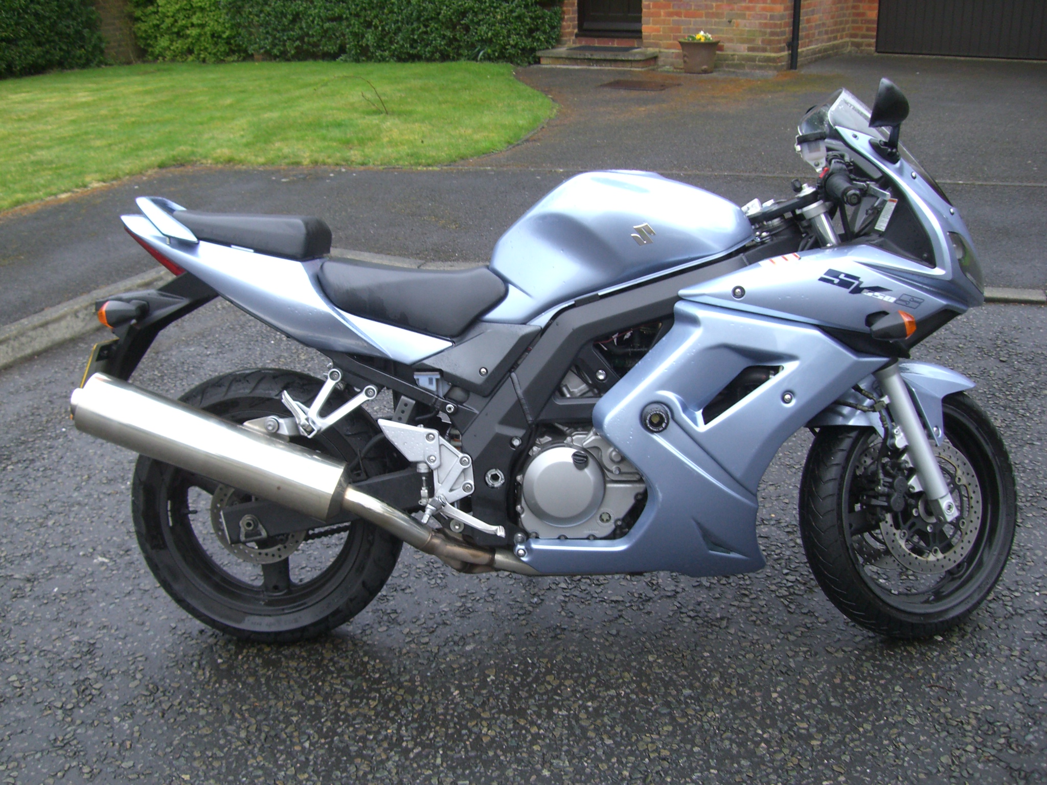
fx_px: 1149
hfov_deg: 49.0
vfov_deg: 37.7
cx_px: 524
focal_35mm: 38
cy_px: 392
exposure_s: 1/100
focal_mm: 6.2
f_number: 2.7
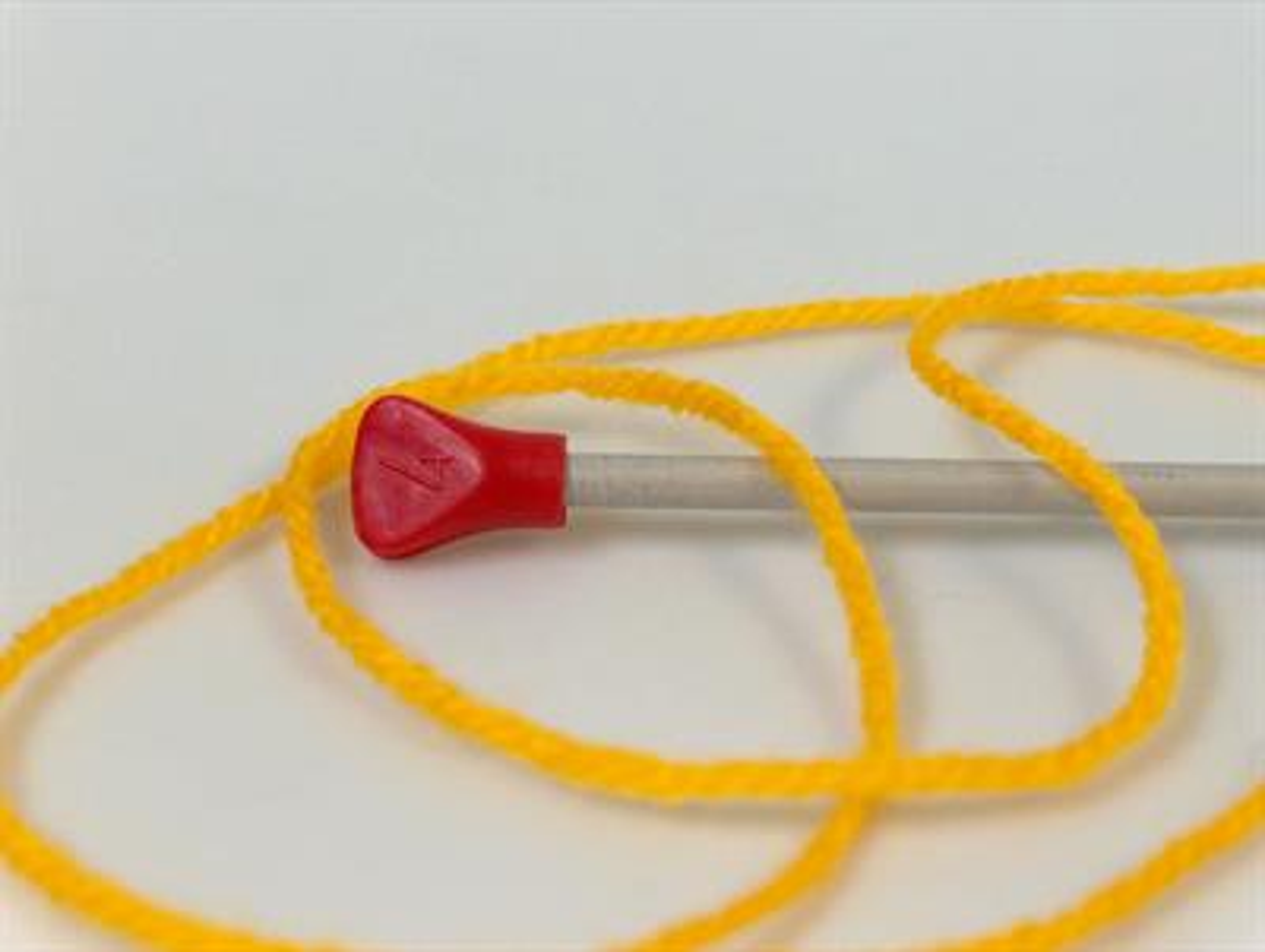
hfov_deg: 19.8
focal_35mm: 99
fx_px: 3622
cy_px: 476
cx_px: 632
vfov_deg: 15.0
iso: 200
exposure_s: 1/54
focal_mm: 20.29
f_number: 2.9
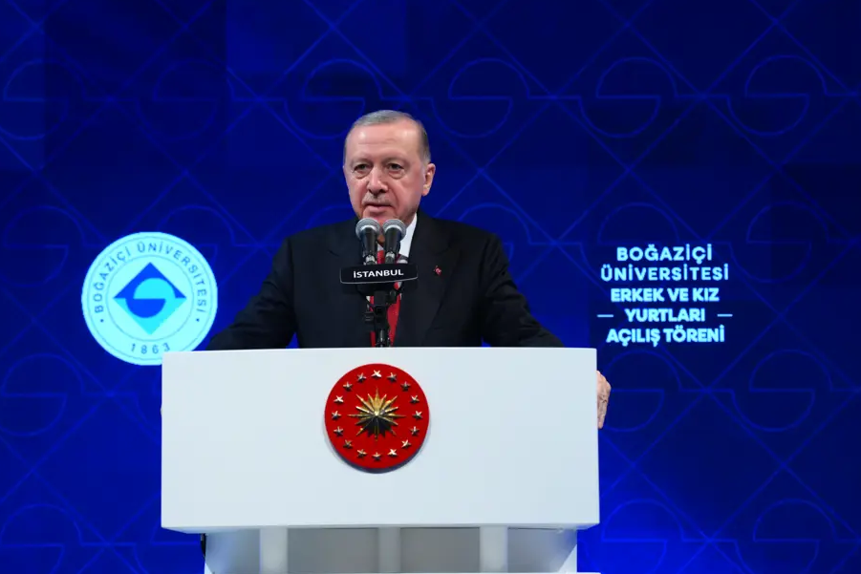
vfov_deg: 10.6
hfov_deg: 15.9
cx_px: 424
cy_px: 279
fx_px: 3086
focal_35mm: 129
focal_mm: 125
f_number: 5.6
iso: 5000
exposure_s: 1/160
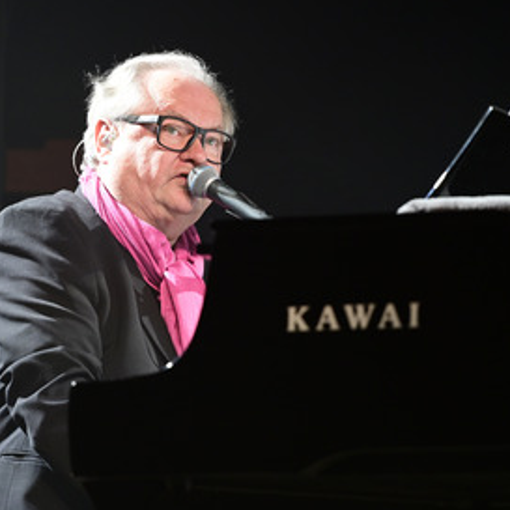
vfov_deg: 6.6
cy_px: 258
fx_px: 4451
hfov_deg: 6.6
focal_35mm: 267
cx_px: 177
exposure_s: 1/500
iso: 1600
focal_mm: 190
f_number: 3.2
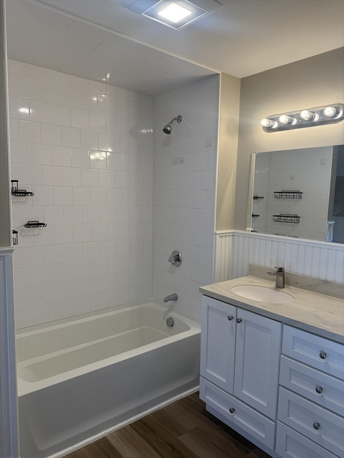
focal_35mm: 24
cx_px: 172
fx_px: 318
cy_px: 229
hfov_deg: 56.8
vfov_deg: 71.6
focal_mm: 6.76
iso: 125
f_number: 1.78
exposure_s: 1/232
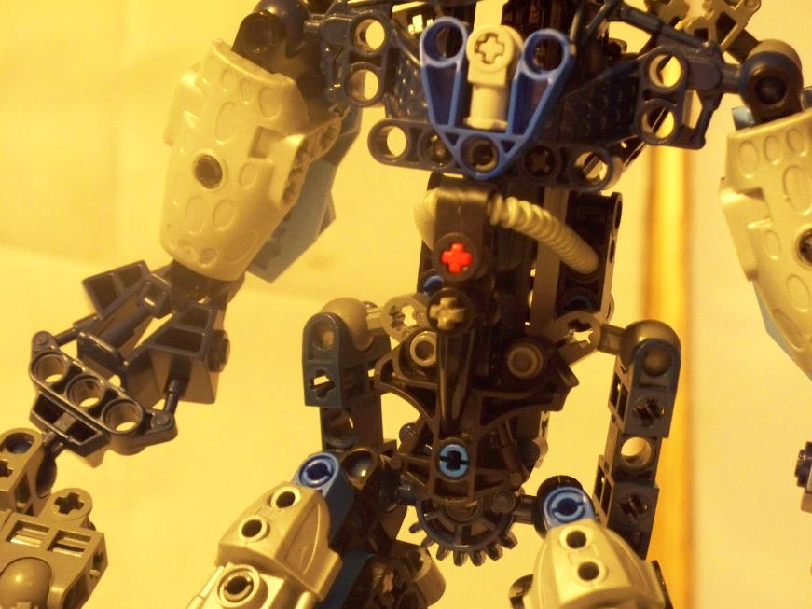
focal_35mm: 103
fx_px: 2416
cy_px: 304
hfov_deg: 19.1
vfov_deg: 14.4
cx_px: 406
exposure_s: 1/13
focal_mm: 22.05
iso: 400
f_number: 3.8
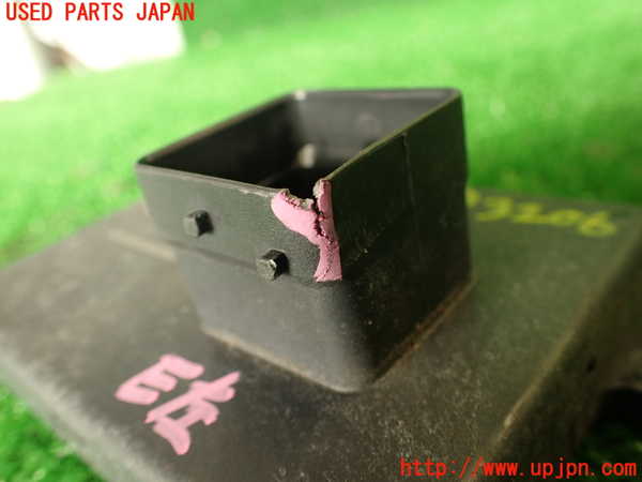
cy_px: 241
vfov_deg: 46.8
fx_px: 556
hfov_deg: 60.0
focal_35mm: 30
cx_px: 321
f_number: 2.3
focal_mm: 5.4
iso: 200
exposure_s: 1/40
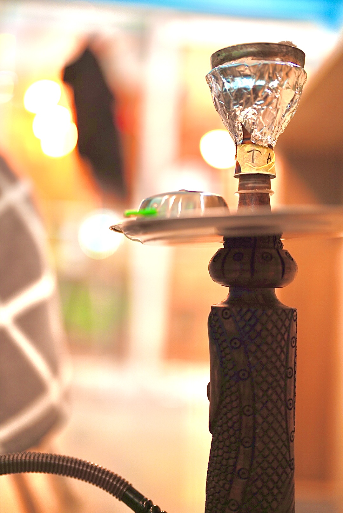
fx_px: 713
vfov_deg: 39.6
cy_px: 256
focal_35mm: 50
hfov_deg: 27.0
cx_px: 172
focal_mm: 50
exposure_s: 1/50
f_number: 1.2
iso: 400
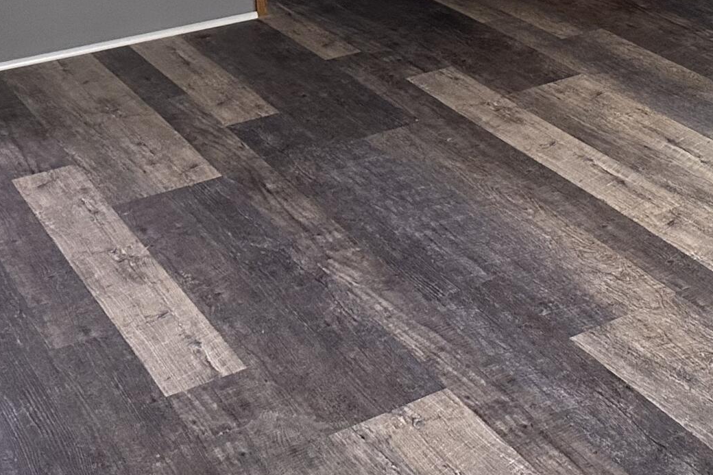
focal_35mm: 72
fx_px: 1426
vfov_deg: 17.1
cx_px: 860
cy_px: -230
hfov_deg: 25.2
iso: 250
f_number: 1.78
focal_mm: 6.86
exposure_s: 1/88
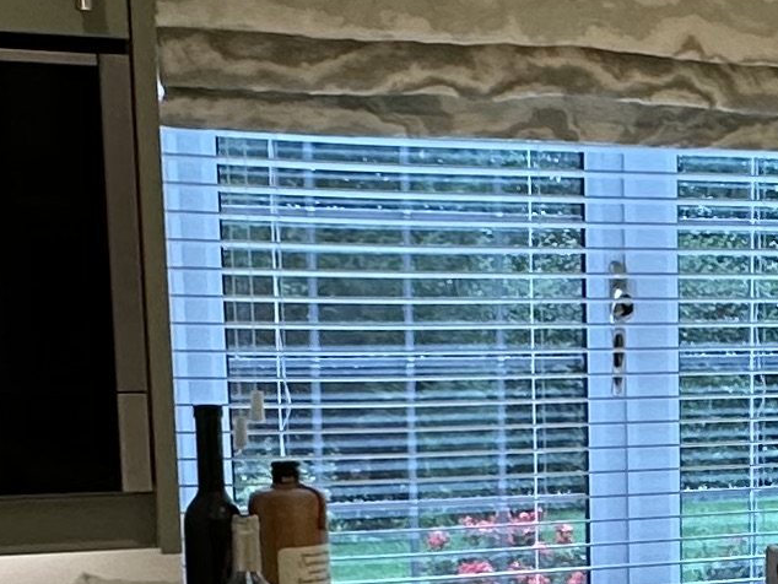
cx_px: 836
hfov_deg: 21.0
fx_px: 2001
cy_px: 645
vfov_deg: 16.1
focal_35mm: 89
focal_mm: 2.22
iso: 250
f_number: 2.2
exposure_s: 1/100
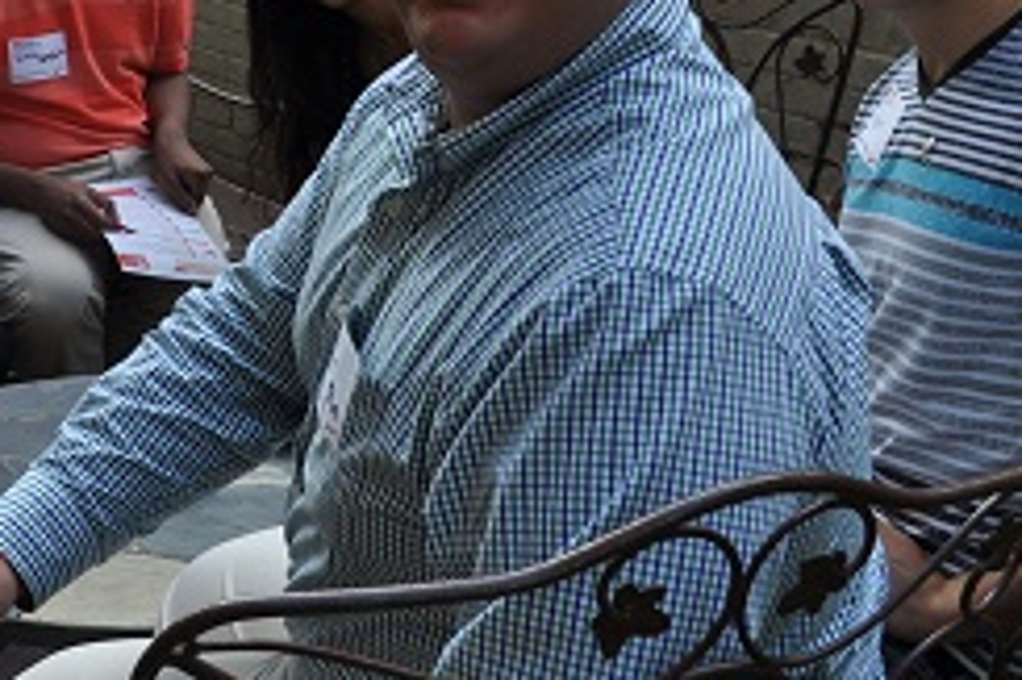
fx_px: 2213
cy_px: 31
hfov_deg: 25.4
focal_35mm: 78
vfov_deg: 17.1
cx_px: 150
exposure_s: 1/125
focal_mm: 22
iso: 200
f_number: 5.6
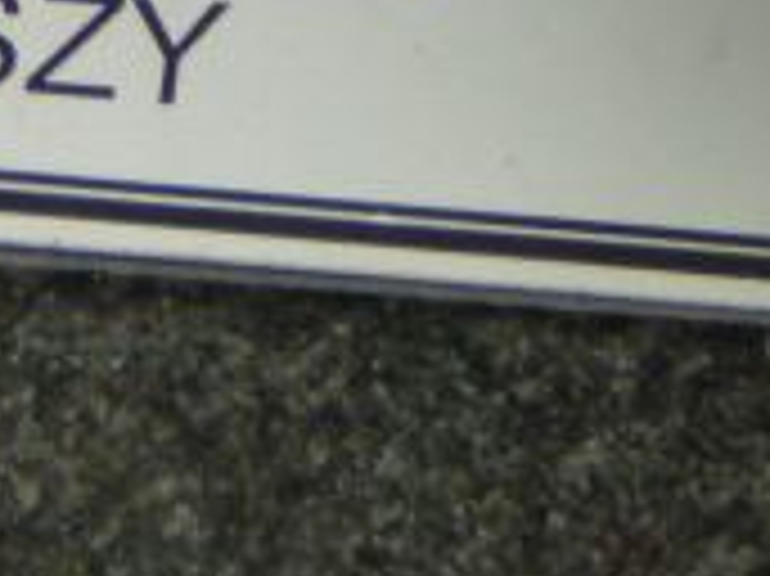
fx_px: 7891
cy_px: -400
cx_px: -342
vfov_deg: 4.2
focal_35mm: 355
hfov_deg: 5.5
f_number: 3.9
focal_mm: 14.1
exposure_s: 1/200
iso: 80
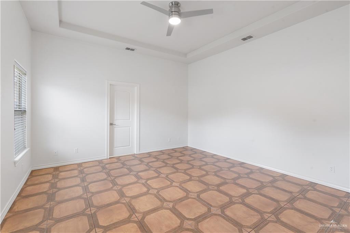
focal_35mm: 16
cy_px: 116
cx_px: 175
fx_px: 155
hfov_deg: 96.8
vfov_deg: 73.7
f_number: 9
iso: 200
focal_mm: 16
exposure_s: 1/1.25
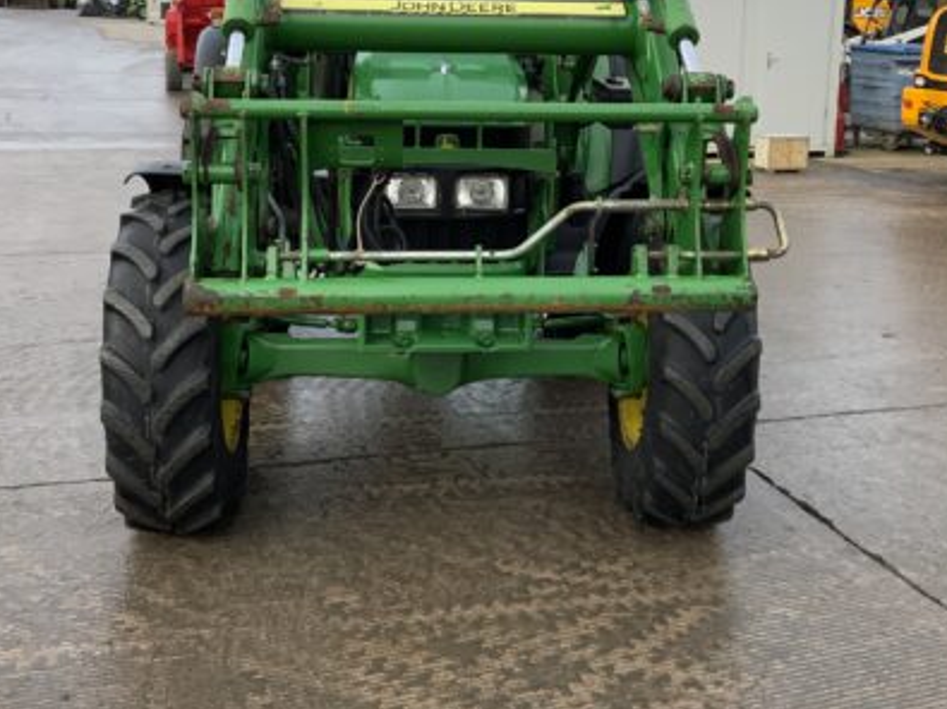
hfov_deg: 40.4
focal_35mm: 47
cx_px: 518
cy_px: 189
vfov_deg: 30.4
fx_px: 1285
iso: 16
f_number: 1.8
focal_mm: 3
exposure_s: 1/883
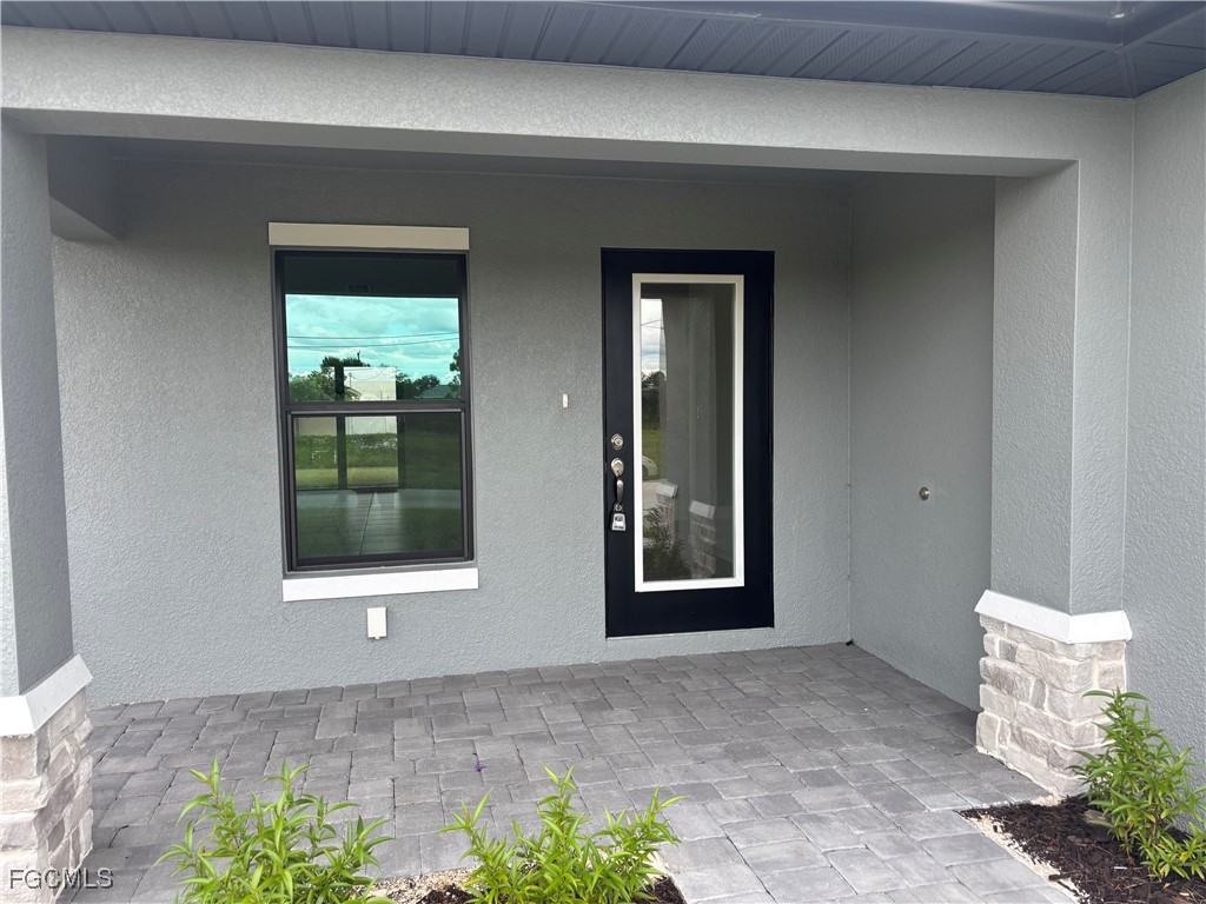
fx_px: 906
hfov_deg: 67.3
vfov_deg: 53.1
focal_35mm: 26
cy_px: 452
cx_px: 603
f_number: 1.6
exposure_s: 1/471
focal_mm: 5.96
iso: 50
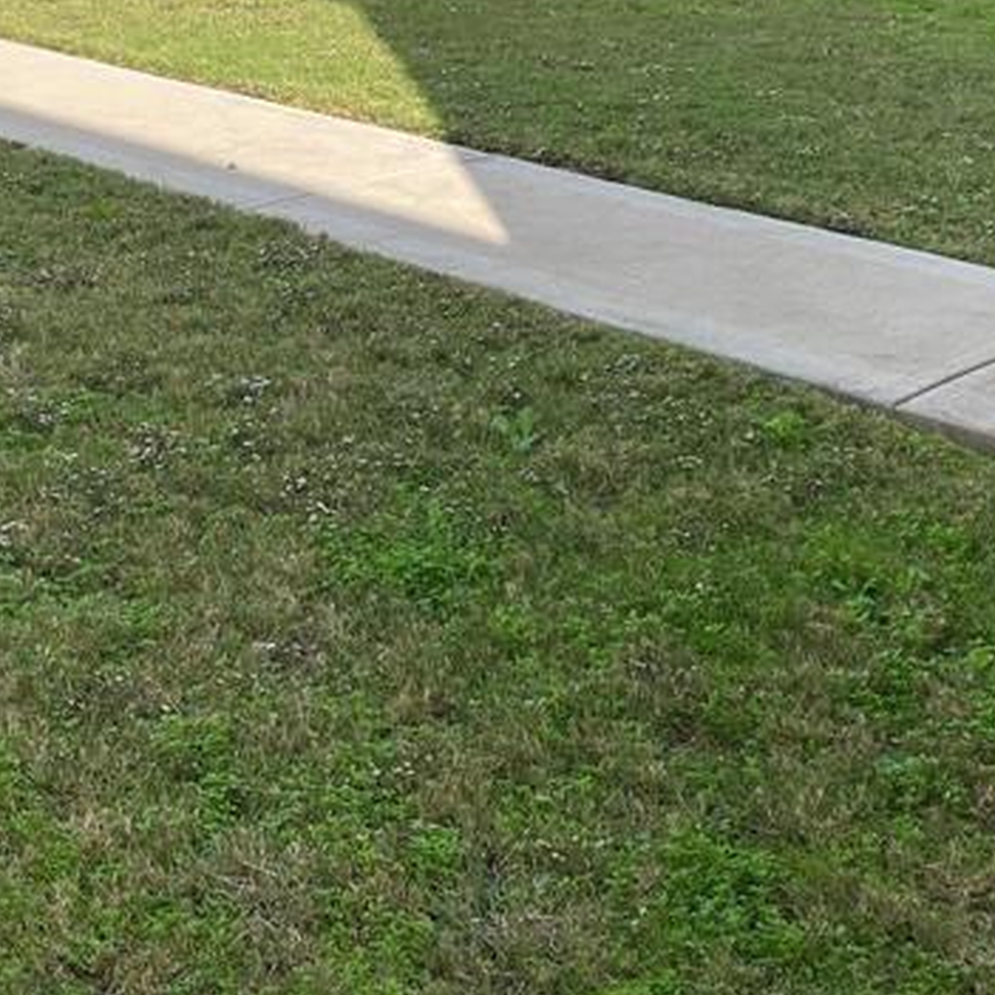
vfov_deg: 25.3
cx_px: 215
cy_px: 196
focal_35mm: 67
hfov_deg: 25.3
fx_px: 2179
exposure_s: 1/1608
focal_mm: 4.25
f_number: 1.8
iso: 32
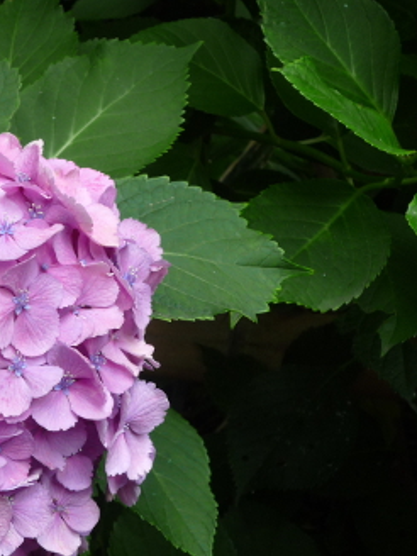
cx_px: 5
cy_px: 329
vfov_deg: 20.6
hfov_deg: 15.3
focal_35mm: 95
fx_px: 1526
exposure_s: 1/100
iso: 100
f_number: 4.3
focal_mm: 8.8
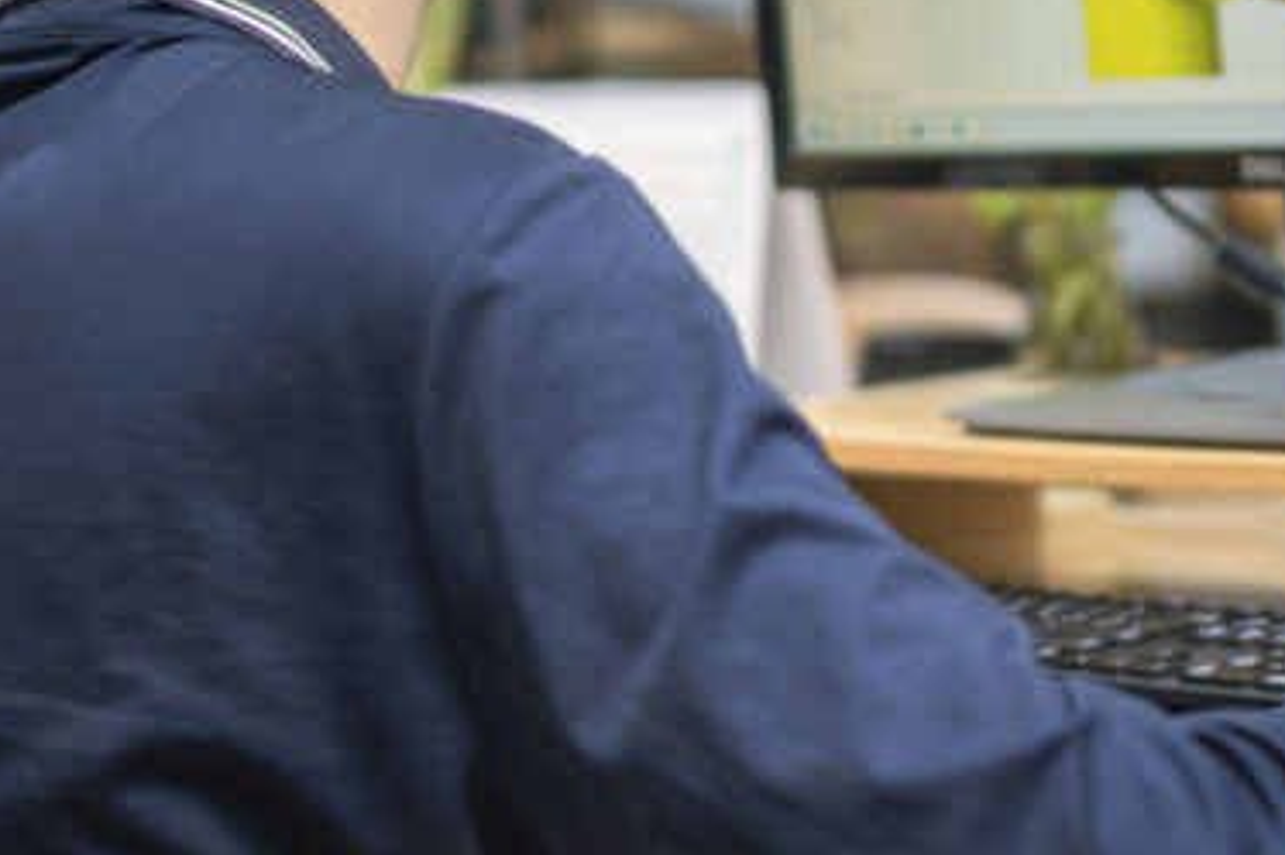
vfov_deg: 10.0
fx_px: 4888
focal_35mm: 137
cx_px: 1007
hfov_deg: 14.9
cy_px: 160
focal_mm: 50
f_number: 1.8
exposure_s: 1/125
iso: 320
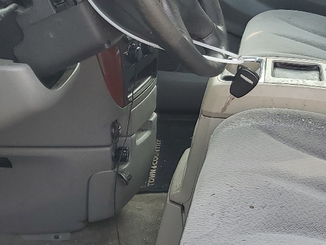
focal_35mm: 74
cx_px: 284
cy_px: 103
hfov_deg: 25.6
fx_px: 697
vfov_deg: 19.9
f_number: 1.5
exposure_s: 1/303
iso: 50
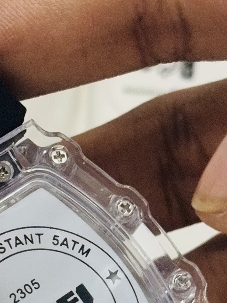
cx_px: -1
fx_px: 1426
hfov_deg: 9.0
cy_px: 278
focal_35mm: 163
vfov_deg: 12.0
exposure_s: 1/50
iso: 50
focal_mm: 5.96
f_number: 1.6
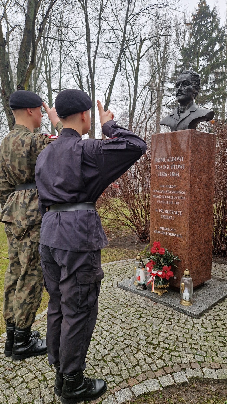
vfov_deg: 71.9
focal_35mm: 26
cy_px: 202
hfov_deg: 44.3
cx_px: 127
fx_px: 278
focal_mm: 5.4
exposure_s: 1/180
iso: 50
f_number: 1.8
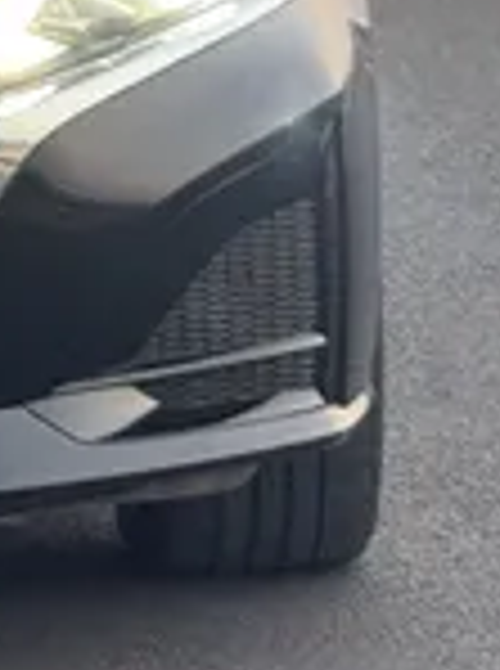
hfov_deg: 2.8
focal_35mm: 517
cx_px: -500
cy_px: 0
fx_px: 10000
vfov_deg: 3.8
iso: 320
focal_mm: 15.66
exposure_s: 1/50
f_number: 2.8
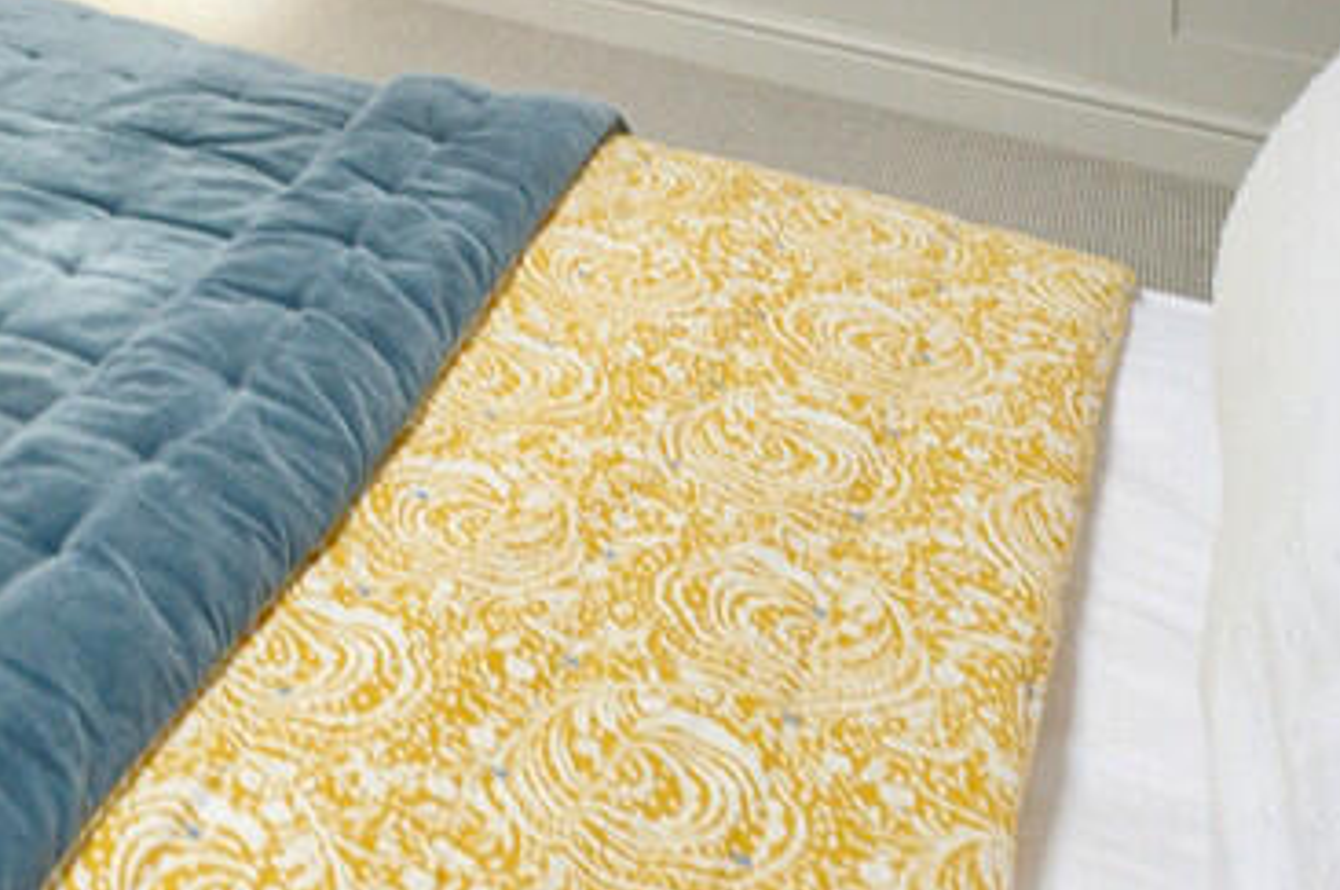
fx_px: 1561
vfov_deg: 28.2
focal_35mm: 42
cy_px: -145
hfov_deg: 35.5
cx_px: -300
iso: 200
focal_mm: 10
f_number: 10
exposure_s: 1/15
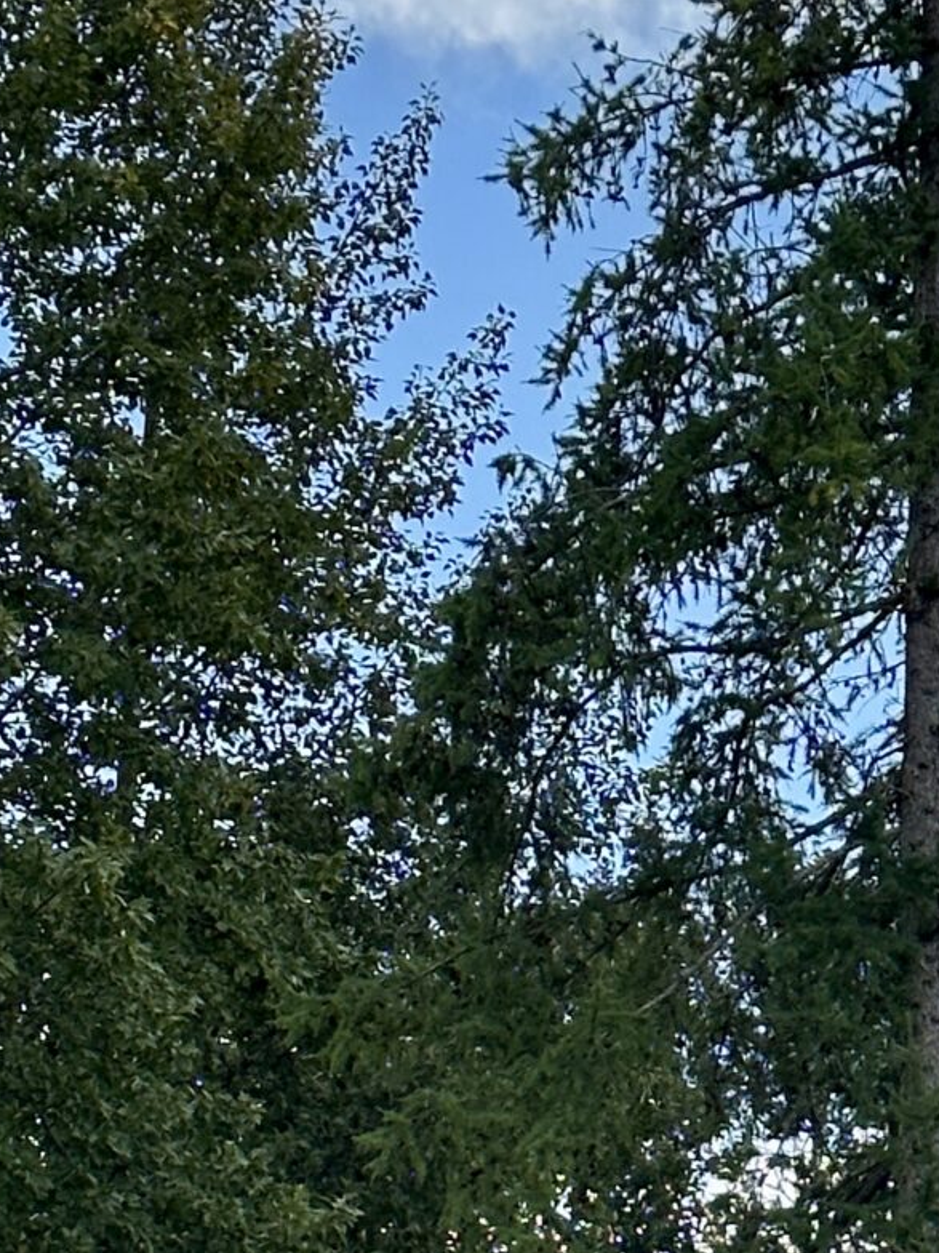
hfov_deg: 9.3
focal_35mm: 157
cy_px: 1509
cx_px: 1305
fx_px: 5680
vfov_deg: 12.3
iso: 64
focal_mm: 6.86
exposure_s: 1/3731
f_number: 1.78
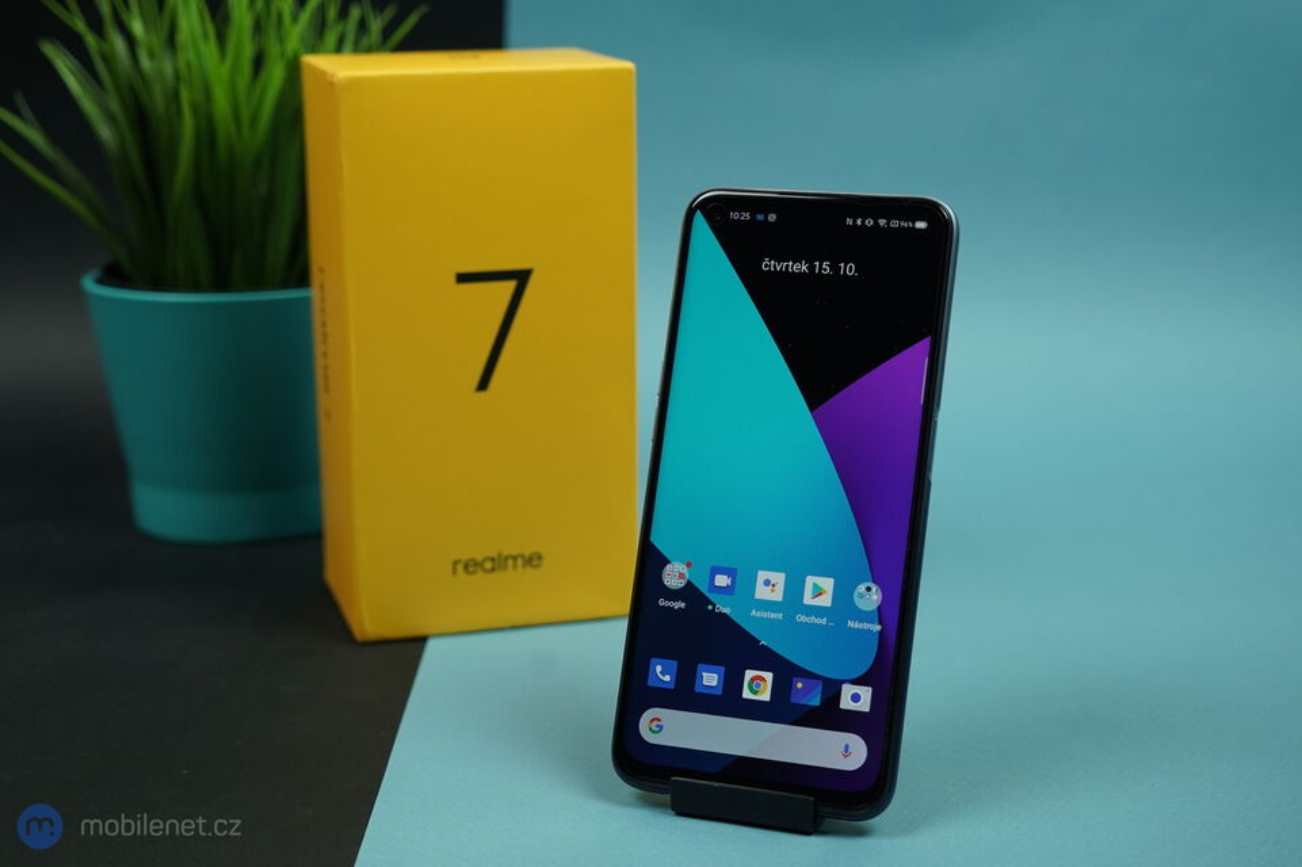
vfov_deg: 29.8
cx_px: 651
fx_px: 1627
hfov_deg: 43.6
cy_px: 434
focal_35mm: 45
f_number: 5
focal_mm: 45
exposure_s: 1/160
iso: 640
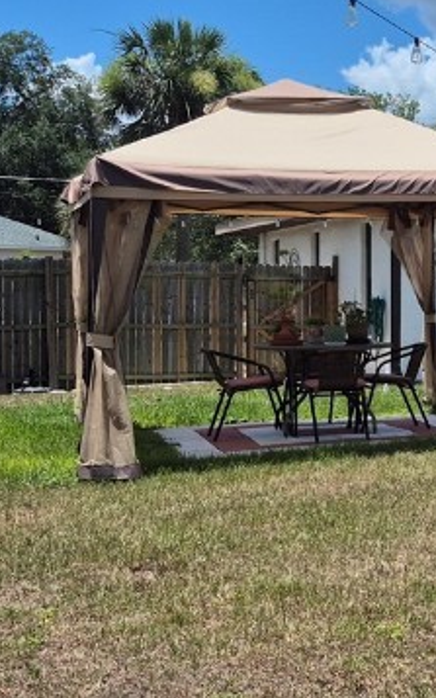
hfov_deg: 15.9
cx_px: 774
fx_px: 1331
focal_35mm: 70
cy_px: 366
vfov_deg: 29.4
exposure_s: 1/2312
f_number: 1.8
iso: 25
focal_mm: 5.4
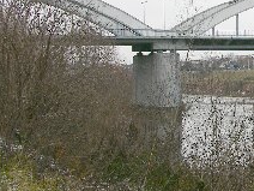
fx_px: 712
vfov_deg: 15.1
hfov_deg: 18.8
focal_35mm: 97
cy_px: 36
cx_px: 326
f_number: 6.3
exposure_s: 1/88.8
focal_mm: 8.9
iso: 50
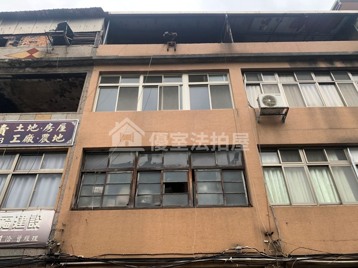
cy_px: 134
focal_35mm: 26
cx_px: 179
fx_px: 269
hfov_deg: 67.3
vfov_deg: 53.1
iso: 25
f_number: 1.8
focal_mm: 4.25
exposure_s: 1/191
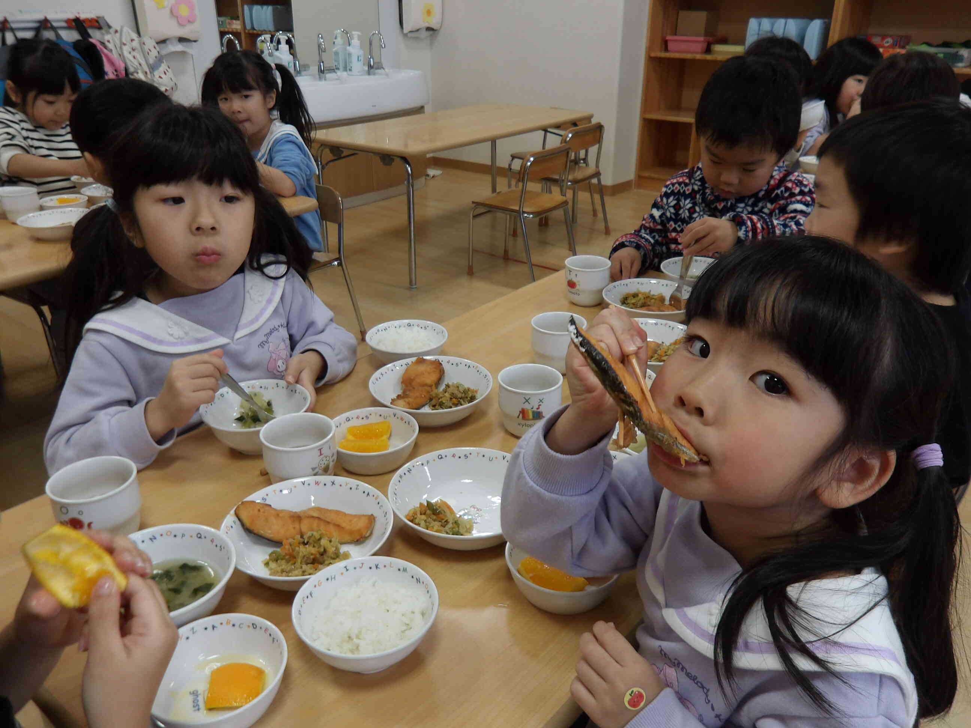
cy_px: 364
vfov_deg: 51.4
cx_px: 486
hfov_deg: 65.3
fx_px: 757
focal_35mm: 27
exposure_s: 1/79
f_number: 3
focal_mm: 4.9
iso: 100
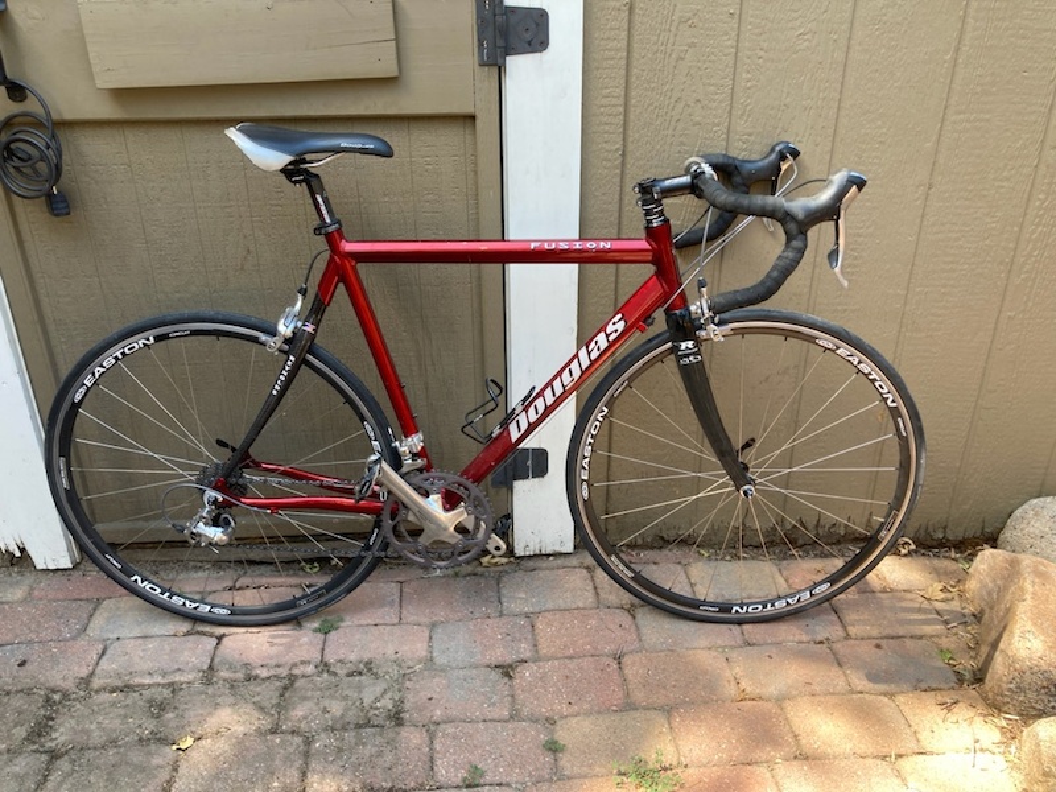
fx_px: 854
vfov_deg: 49.7
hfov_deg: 63.4
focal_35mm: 28
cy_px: 396
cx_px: 528
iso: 40
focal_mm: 3.99
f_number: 1.8
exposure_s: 1/121
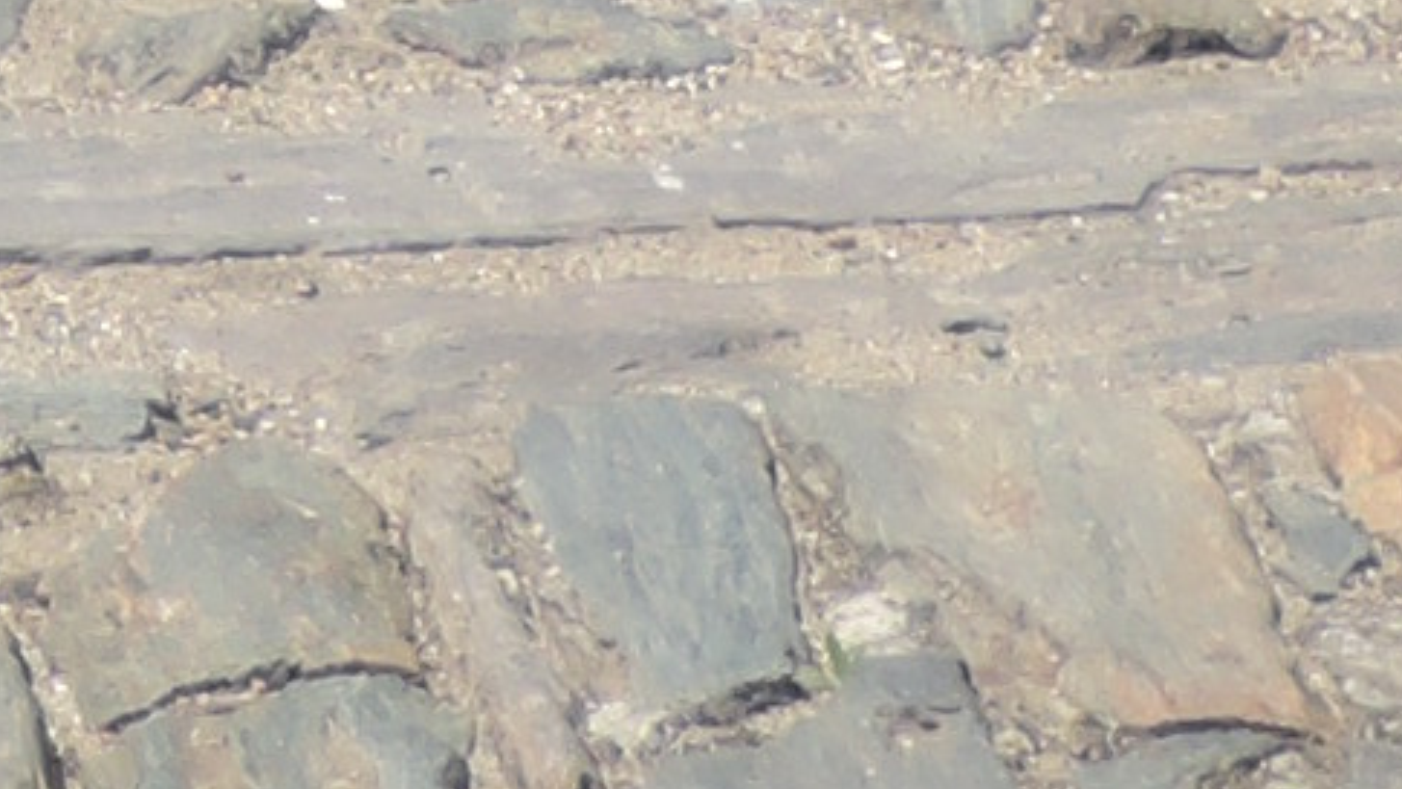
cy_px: -4974
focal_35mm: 494
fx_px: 18368
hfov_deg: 4.2
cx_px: -2639
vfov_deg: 2.3
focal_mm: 11.8
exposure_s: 1/125
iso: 80
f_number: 3.5
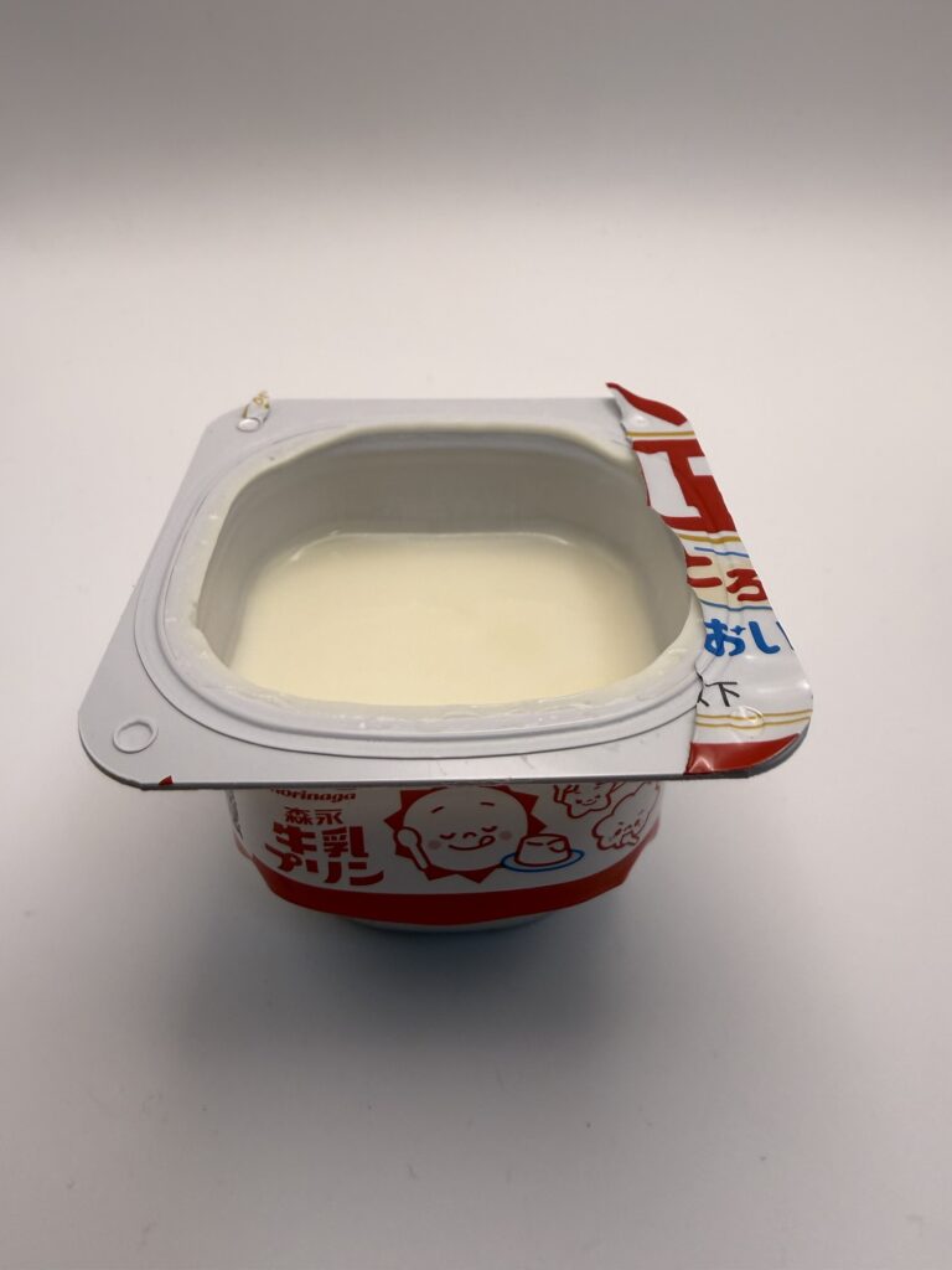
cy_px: 635
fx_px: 880
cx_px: 476
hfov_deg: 56.8
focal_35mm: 24
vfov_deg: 71.6
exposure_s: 1/99
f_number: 2.2
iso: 50
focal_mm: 2.22
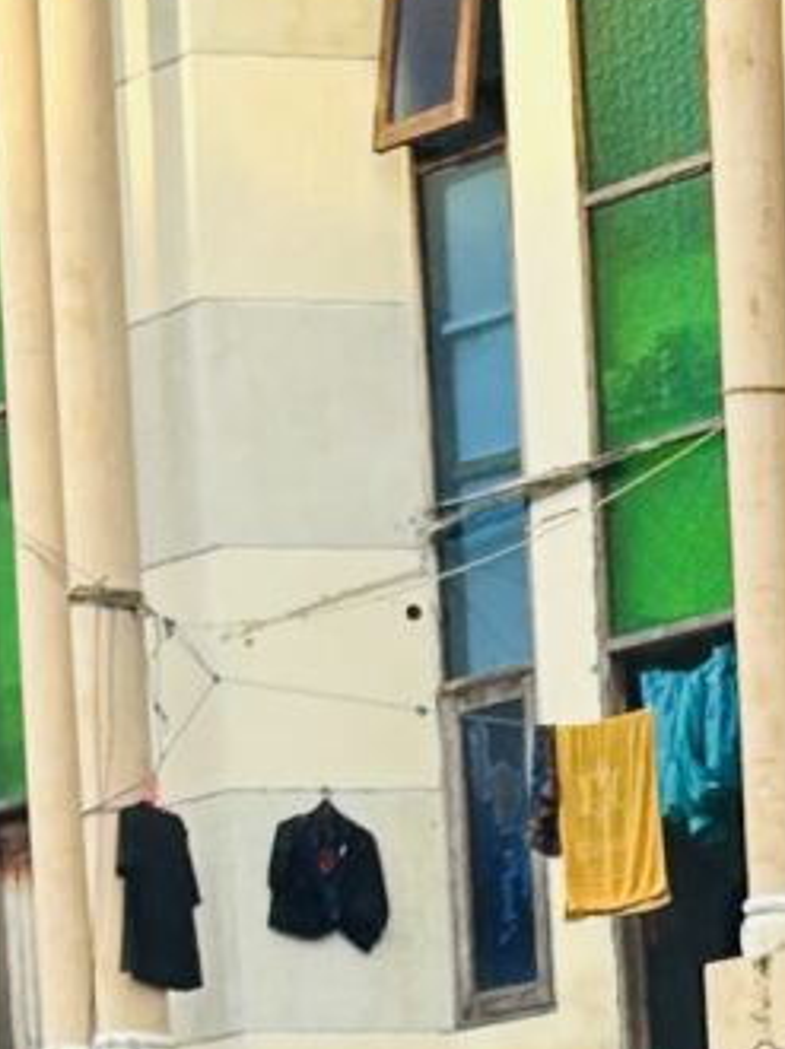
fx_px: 6116
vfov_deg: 9.2
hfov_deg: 7.2
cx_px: 1182
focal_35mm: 202
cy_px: 2088
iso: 32
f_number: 1.5
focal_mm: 5.7
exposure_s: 1/151
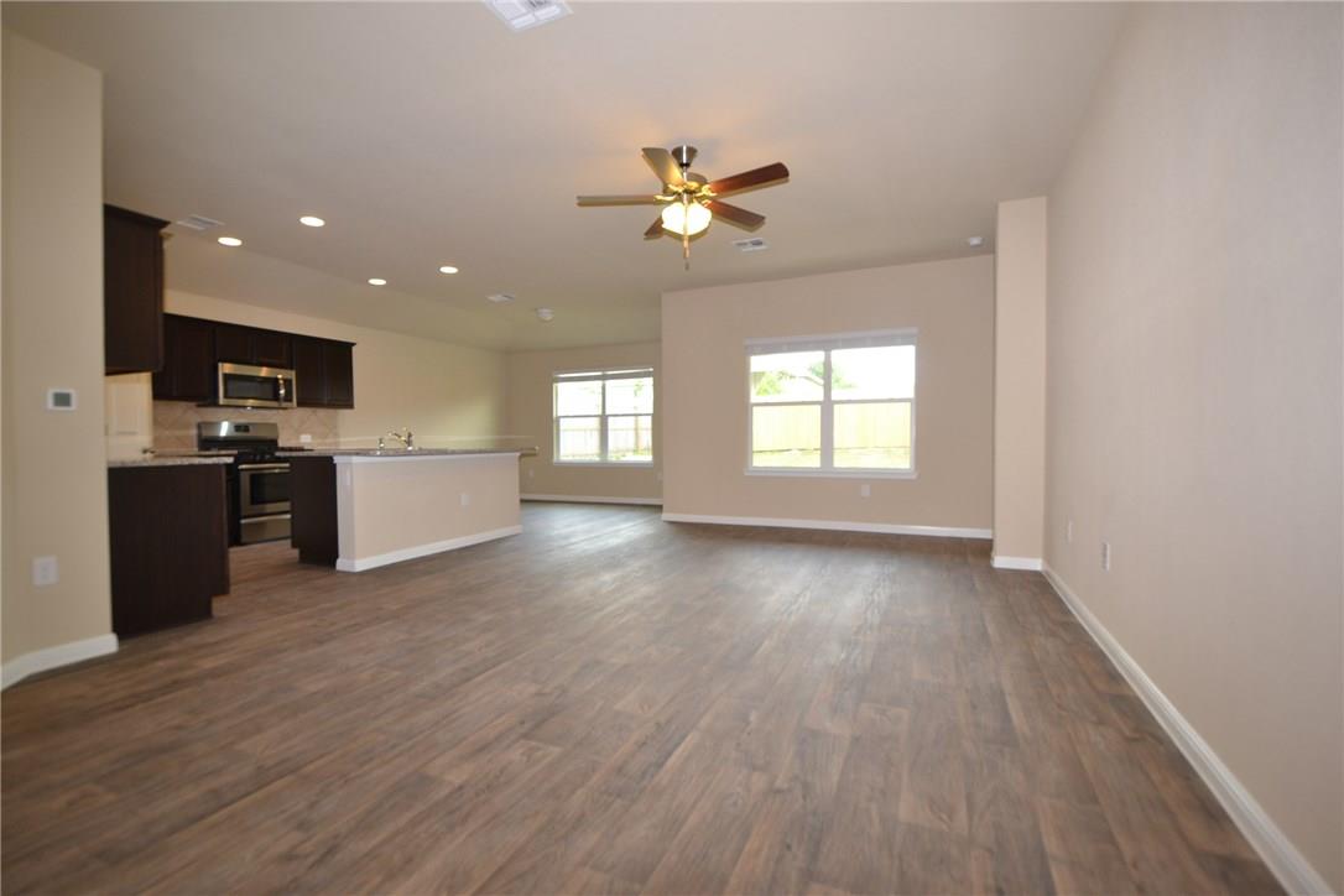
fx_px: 560
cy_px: 448
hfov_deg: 100.4
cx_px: 672
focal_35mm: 15
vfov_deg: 77.3
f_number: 4.5
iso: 400
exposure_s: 1/80
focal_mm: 10
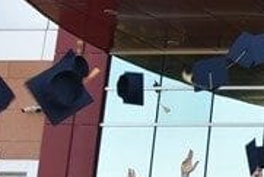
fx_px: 998
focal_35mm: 136
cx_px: 636
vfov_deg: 10.1
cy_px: 31
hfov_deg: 12.1
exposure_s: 1/160
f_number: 6.3
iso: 400
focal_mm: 24
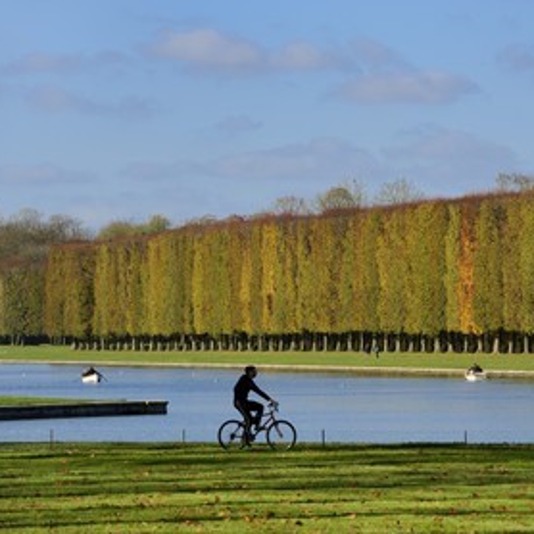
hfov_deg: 6.8
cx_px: 392
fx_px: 4485
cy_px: 267
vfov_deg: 6.8
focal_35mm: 257
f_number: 11
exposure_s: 1/250
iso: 200
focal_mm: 200
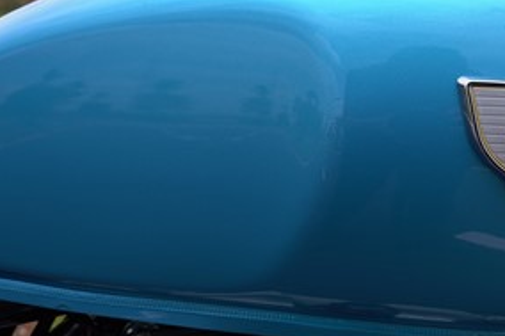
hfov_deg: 26.4
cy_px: 140
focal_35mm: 76
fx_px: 1065
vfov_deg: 17.9
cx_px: 359
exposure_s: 1/200
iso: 100
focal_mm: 36
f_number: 9
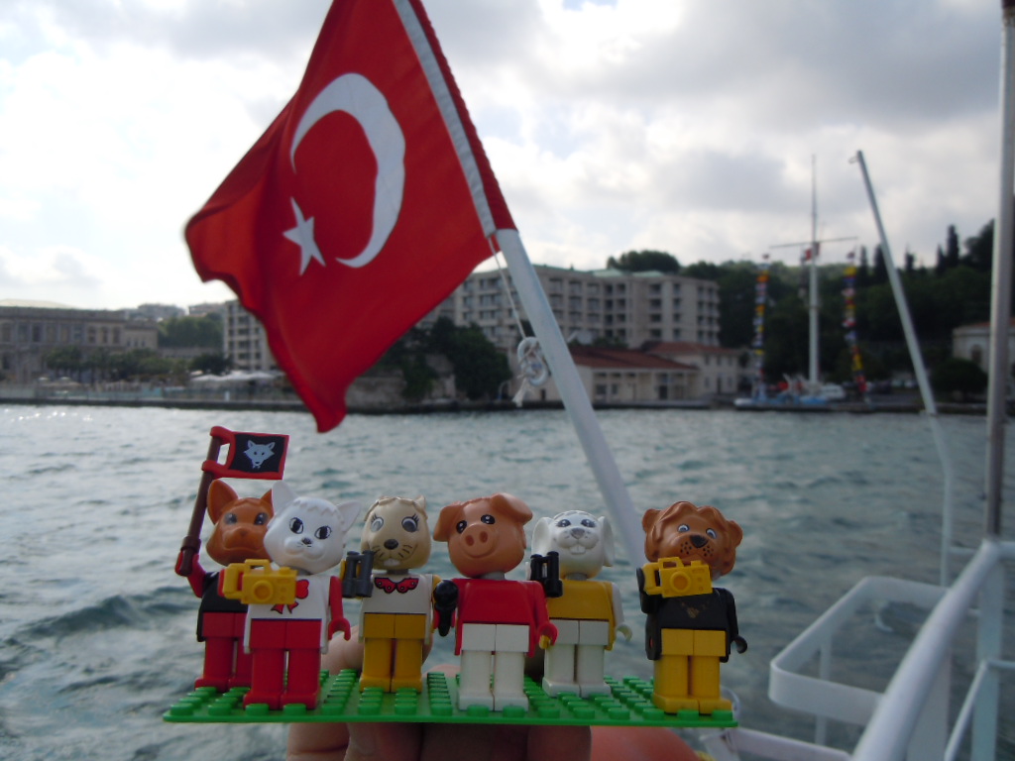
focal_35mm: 30
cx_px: 508
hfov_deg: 60.0
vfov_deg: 46.8
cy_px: 380
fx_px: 880
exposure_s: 1/320
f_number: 7
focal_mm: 5.4
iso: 100
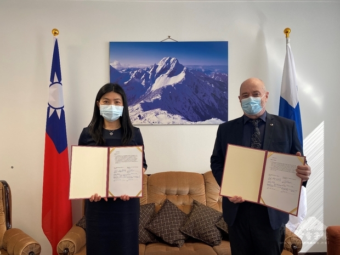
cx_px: 170
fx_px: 255
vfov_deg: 53.1
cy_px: 128
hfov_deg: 67.3
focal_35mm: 26
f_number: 1.8
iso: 50
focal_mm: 4.25
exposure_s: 1/100
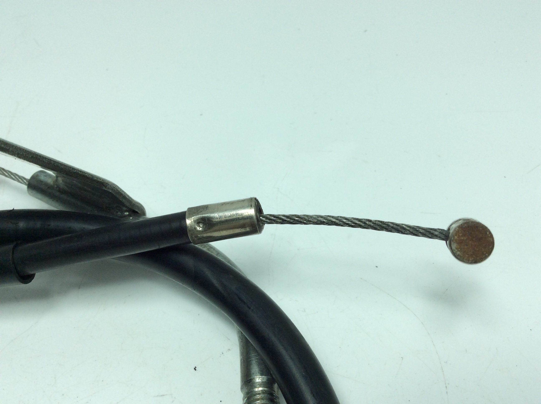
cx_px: 270
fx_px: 499
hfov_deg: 56.9
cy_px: 202
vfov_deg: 44.1
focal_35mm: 32
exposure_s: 1/550
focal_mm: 3.3
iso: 32
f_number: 2.4
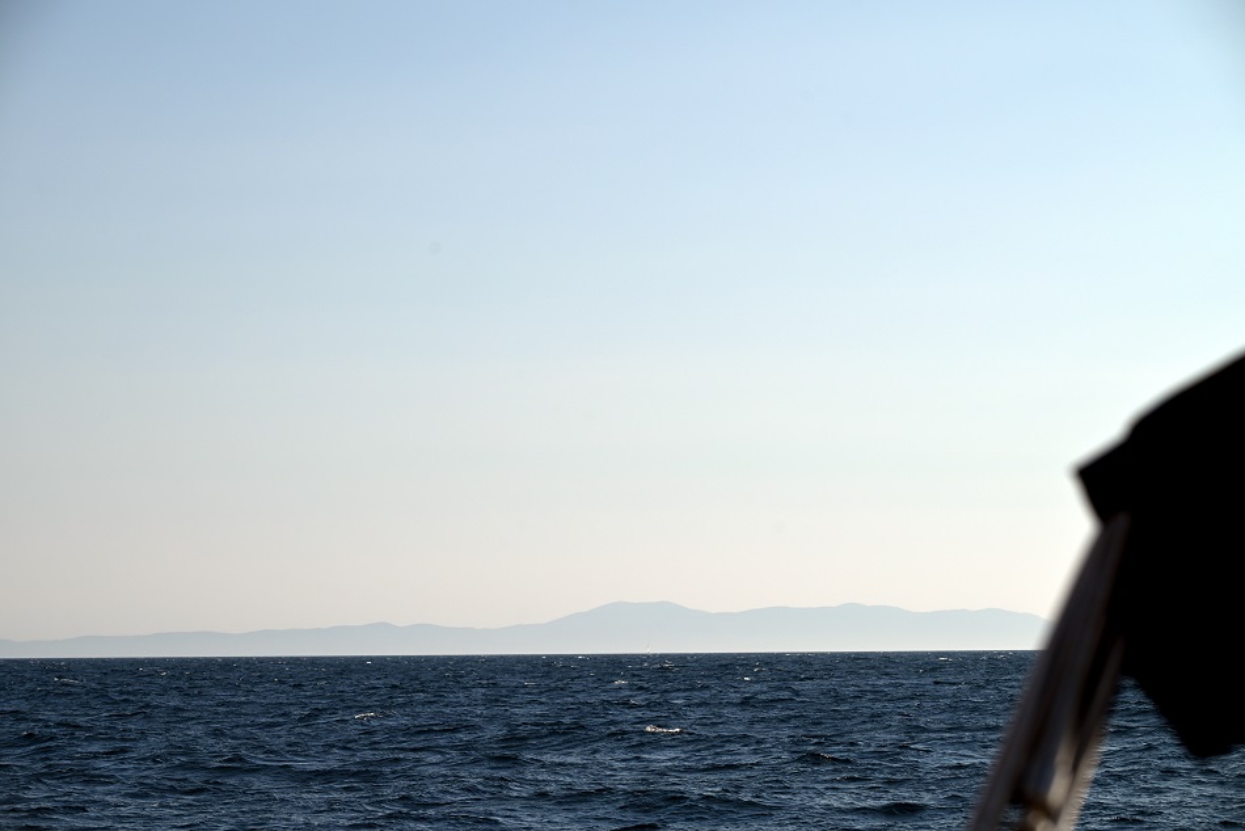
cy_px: 416
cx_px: 622
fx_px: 3805
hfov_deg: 18.6
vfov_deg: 12.5
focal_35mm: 110
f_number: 8
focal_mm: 110
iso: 100
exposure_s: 1/1000
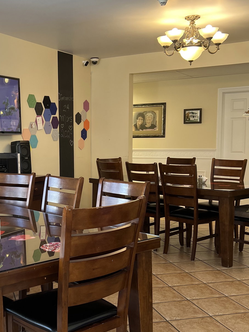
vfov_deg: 41.1
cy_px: 190
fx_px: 441
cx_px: 66
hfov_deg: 31.0
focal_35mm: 46
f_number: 1.5
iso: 100
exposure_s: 1/120
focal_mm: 5.7
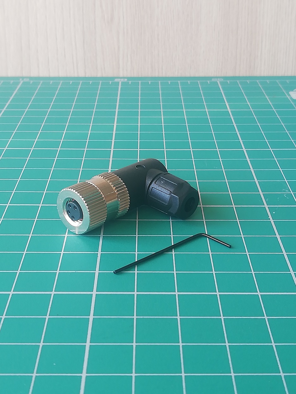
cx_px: 148
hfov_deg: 24.4
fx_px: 684
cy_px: 197
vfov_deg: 32.2
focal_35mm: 60
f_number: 2.2
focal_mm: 3.21
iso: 50
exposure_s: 1/50
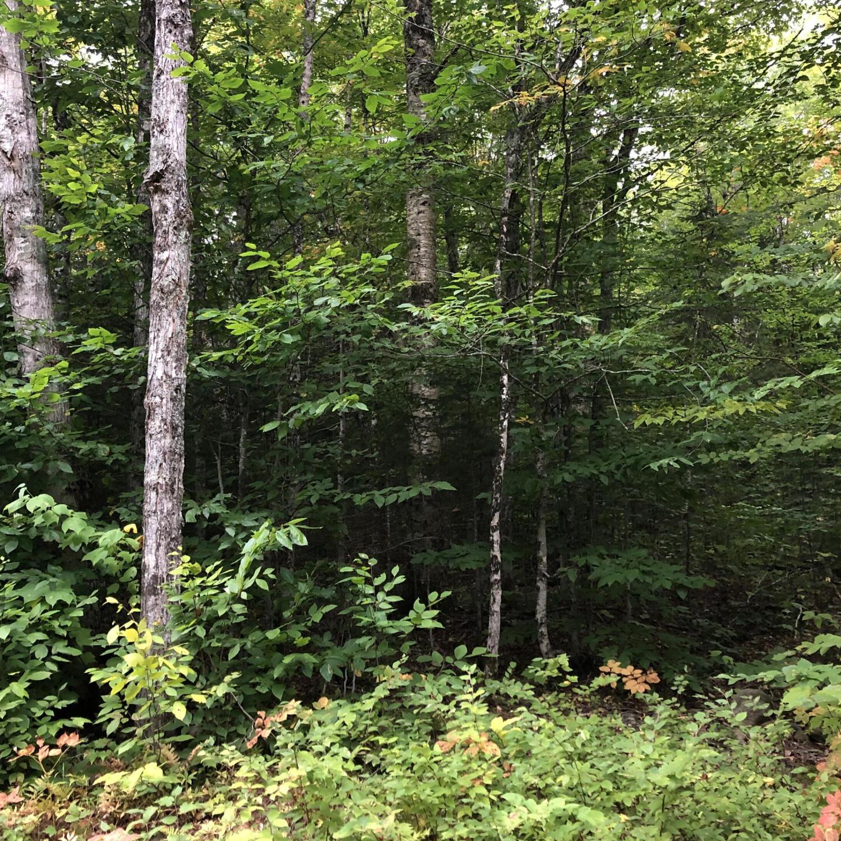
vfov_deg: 48.4
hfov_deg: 48.5
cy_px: 392
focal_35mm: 34
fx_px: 935
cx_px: 419
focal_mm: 3.99
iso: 64
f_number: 1.8
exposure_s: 1/15
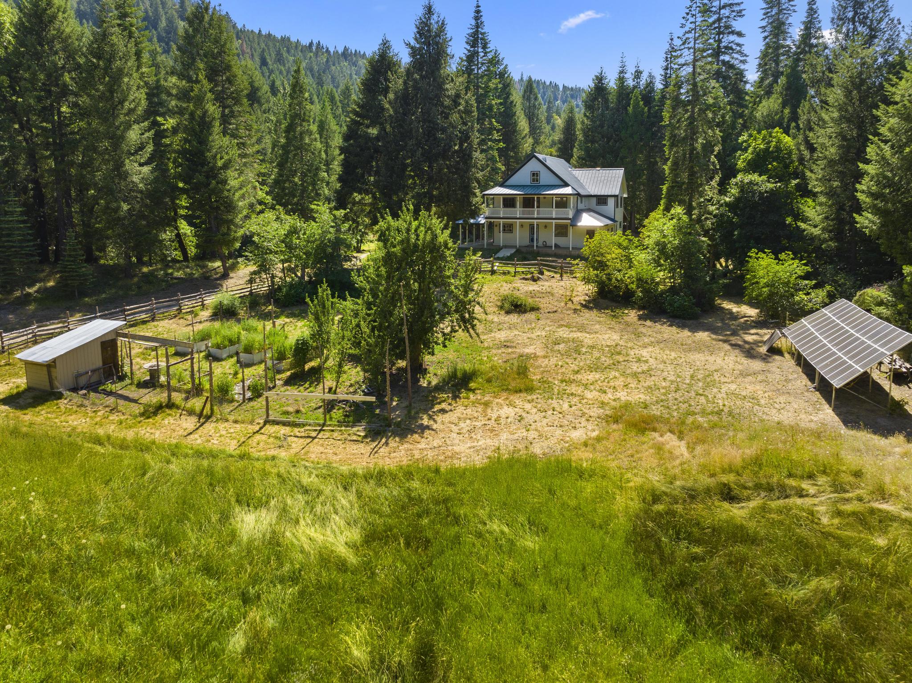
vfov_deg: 56.8
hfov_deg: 71.6
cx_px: 456
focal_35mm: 24
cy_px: 342
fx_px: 632
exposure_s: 1/240
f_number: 4.5
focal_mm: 12.29
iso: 100
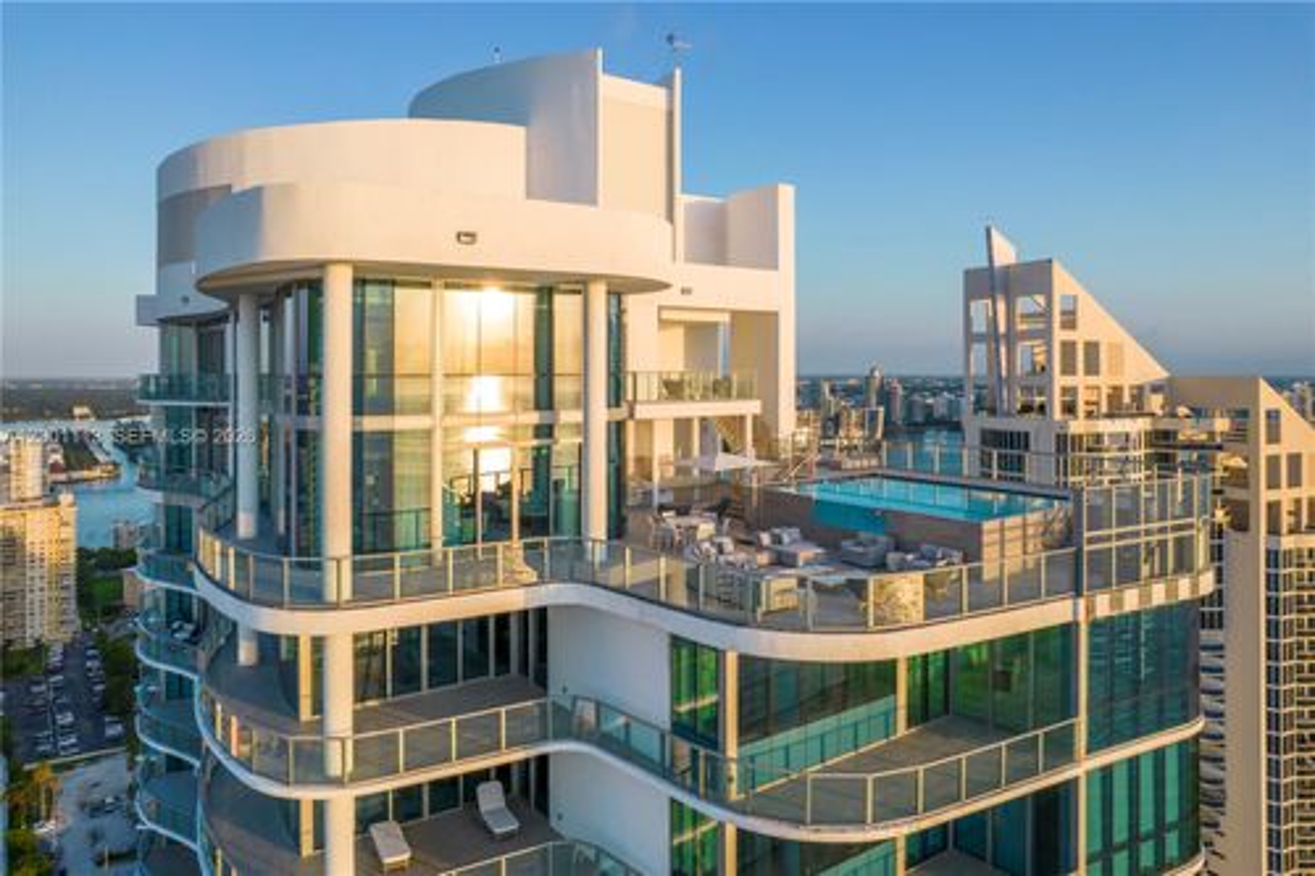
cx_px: 658
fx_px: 803
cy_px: 438
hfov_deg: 78.6
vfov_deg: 57.2
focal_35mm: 22
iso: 100
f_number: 2.8
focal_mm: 8.38
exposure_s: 1/800
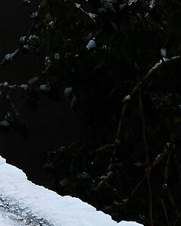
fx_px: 2618
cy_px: -231
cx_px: -650
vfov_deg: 4.9
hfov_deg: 3.7
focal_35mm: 391
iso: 800
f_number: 8
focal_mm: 35
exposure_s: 1/500
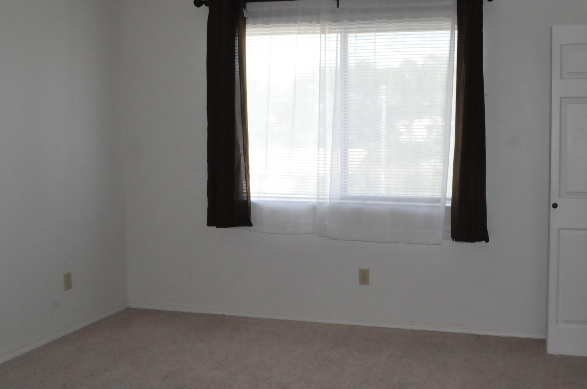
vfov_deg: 34.9
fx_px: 619
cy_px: 180
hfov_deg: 50.0
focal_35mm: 38
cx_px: 384
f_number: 11
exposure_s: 1/200
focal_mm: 18
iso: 2500
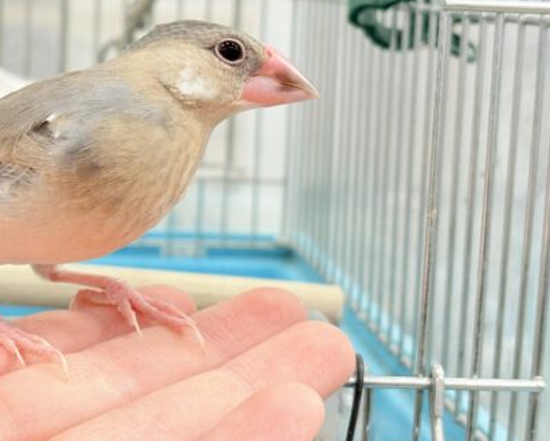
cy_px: 143
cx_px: 144
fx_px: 1319
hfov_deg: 23.3
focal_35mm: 81
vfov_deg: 18.9
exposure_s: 1/50
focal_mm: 5.96
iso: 50
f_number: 1.6
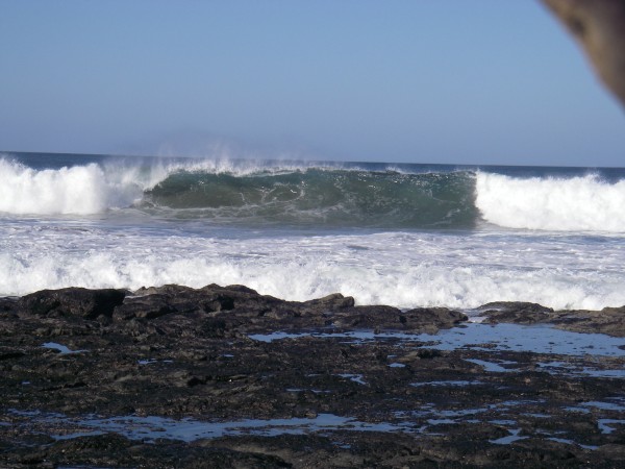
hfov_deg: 17.3
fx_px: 2058
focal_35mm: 114
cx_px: 312
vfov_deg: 13.0
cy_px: 234
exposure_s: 1/250
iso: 64
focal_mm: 18.9
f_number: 8
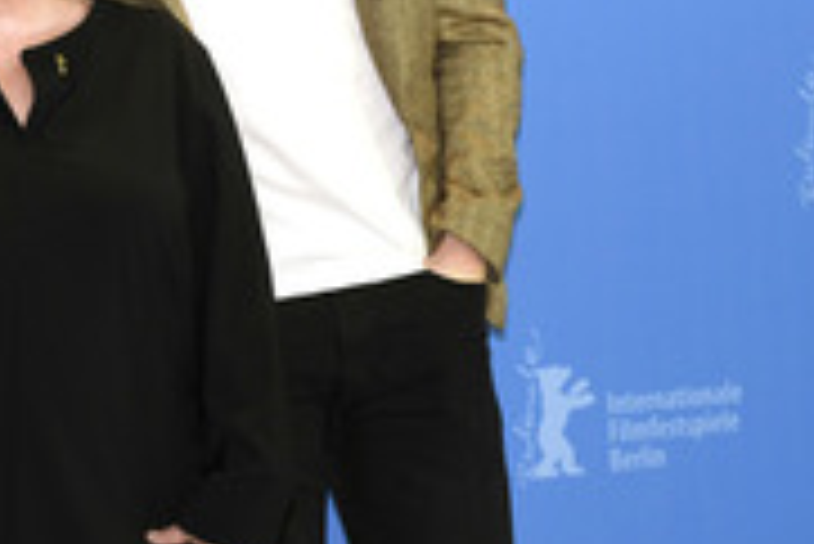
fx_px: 3937
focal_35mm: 174
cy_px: 58
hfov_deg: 11.7
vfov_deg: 7.9
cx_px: -2
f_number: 3.2
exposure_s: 1/320
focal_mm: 70
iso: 800
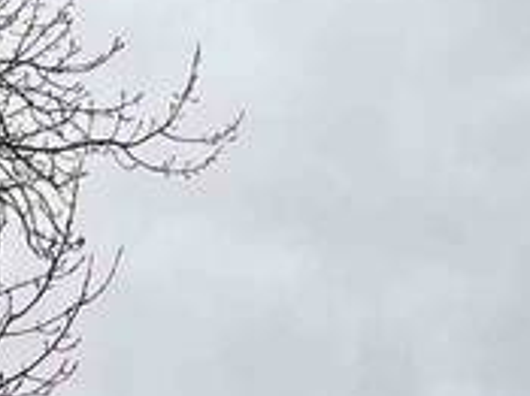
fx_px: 2907
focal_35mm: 190
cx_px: -109
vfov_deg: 6.7
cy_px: 1406
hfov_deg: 10.2
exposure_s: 1/349
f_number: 1.6
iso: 32
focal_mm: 4.2
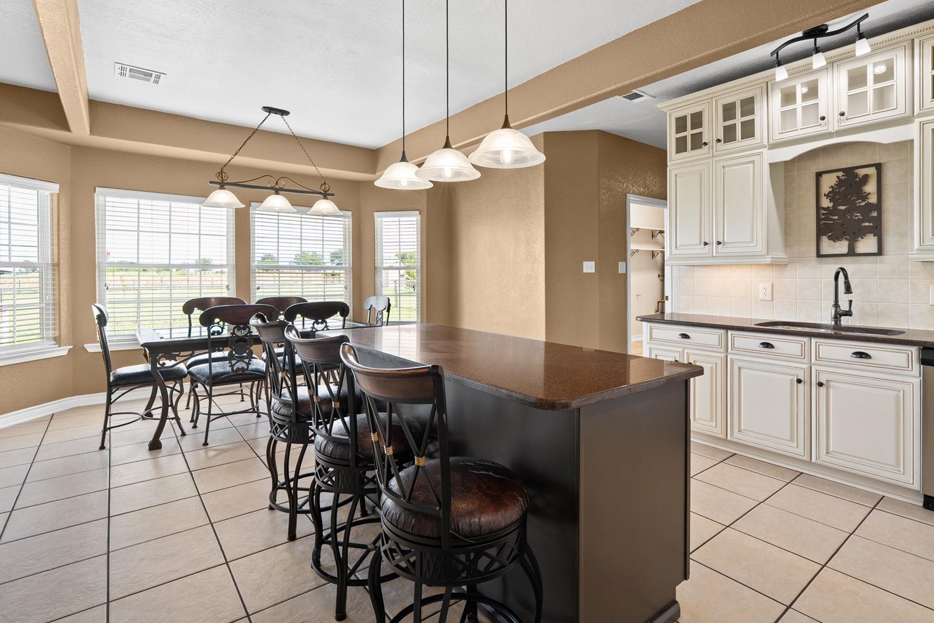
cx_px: 482
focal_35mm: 18
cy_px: 279
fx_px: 467
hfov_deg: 90.0
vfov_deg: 67.2
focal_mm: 16
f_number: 8
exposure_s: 1/4
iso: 500
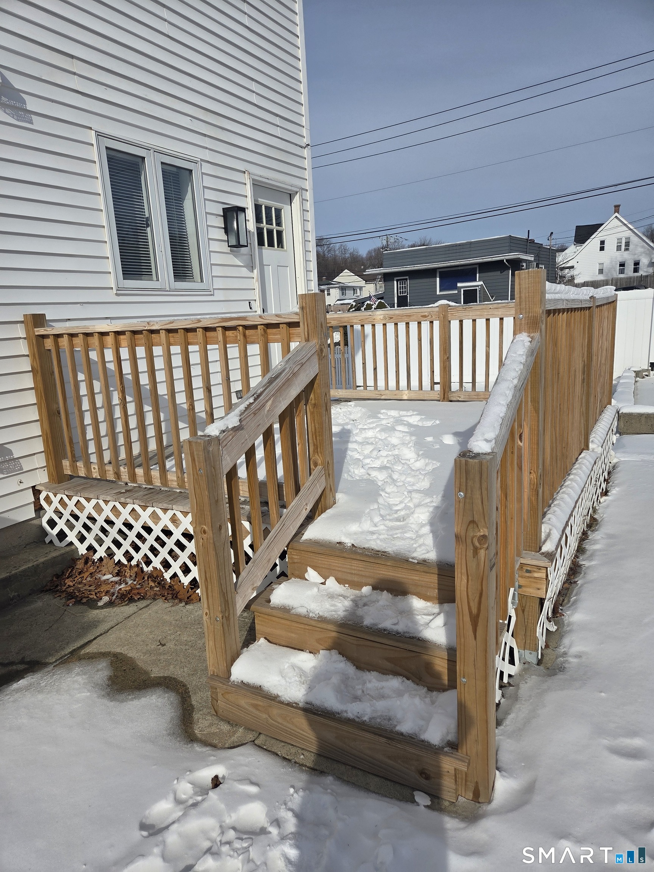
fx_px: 579
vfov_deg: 73.9
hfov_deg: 58.9
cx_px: 327
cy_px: 436
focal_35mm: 23
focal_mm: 5.4
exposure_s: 1/7891
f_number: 1.8
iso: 50
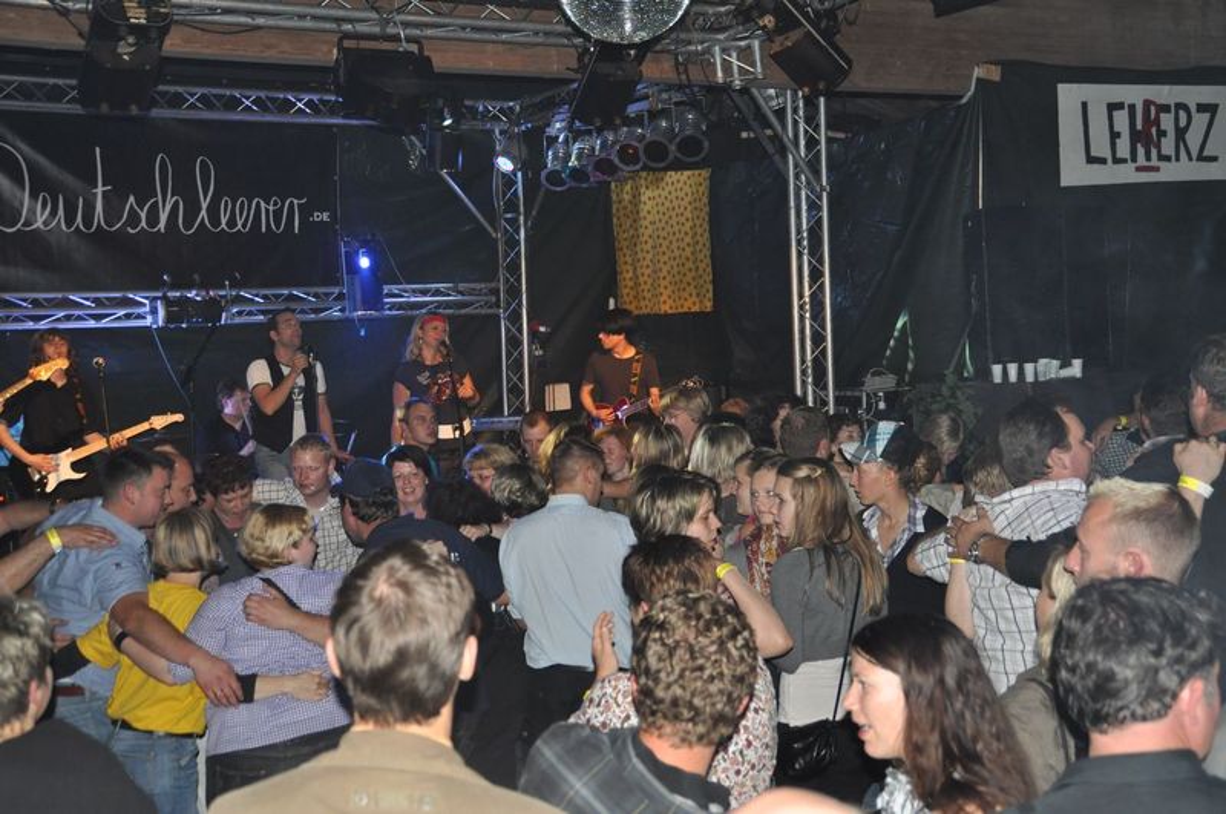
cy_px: 407
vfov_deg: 28.0
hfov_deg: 41.2
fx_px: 1632
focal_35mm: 48
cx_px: 613
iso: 800
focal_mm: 32
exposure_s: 1/60
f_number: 4.2
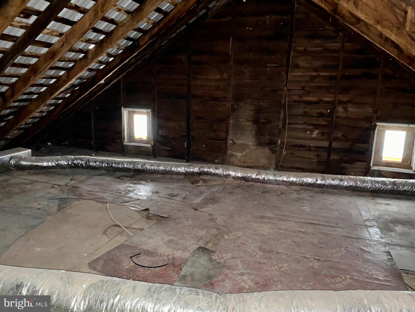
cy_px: 156
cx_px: 208
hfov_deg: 67.3
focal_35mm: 26
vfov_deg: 53.1
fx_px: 312
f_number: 1.8
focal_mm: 4.25
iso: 500
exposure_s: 1/4
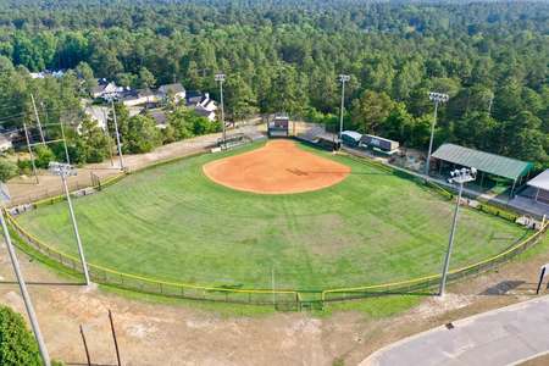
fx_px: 427
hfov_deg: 65.5
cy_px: 183
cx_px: 274
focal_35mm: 28
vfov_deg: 46.4
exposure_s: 1/240
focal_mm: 10.26
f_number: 5
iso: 100
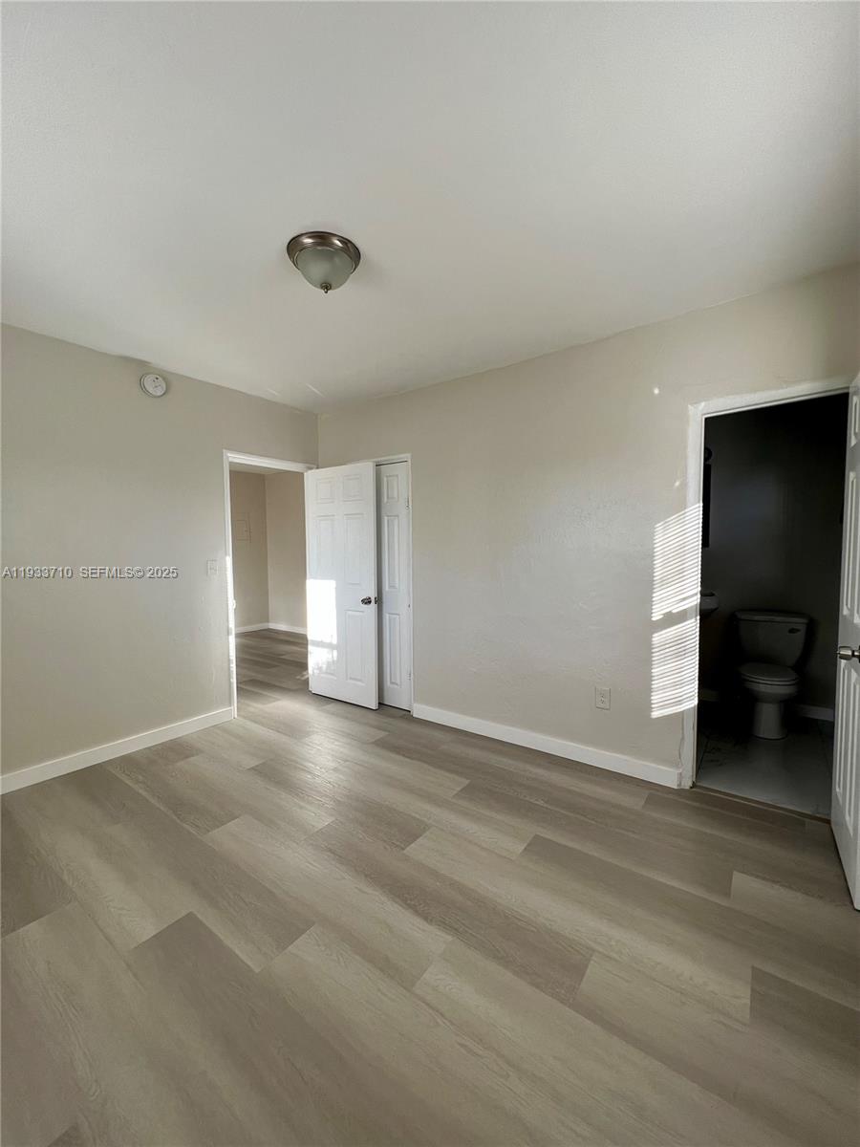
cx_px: 430
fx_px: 431
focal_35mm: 13
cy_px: 574
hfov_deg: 89.9
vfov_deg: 106.2
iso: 32
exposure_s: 1/141
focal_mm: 1.57
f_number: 1.8
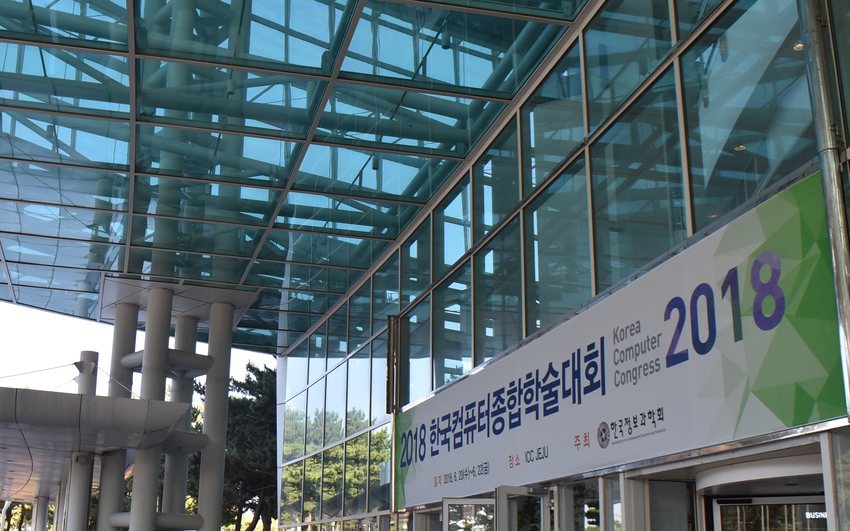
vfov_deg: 33.4
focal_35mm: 38
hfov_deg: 51.2
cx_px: 346
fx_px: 880
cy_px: 329
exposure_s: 1/250
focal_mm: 18
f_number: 8
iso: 400
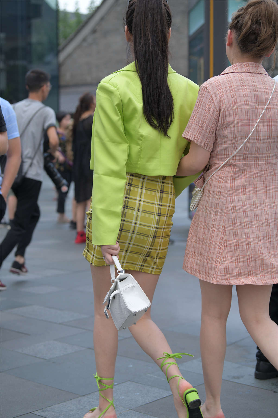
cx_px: 139
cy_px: 209
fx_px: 811
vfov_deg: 28.8
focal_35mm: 70
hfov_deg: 19.5
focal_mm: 70
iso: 640
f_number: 4
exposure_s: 1/640
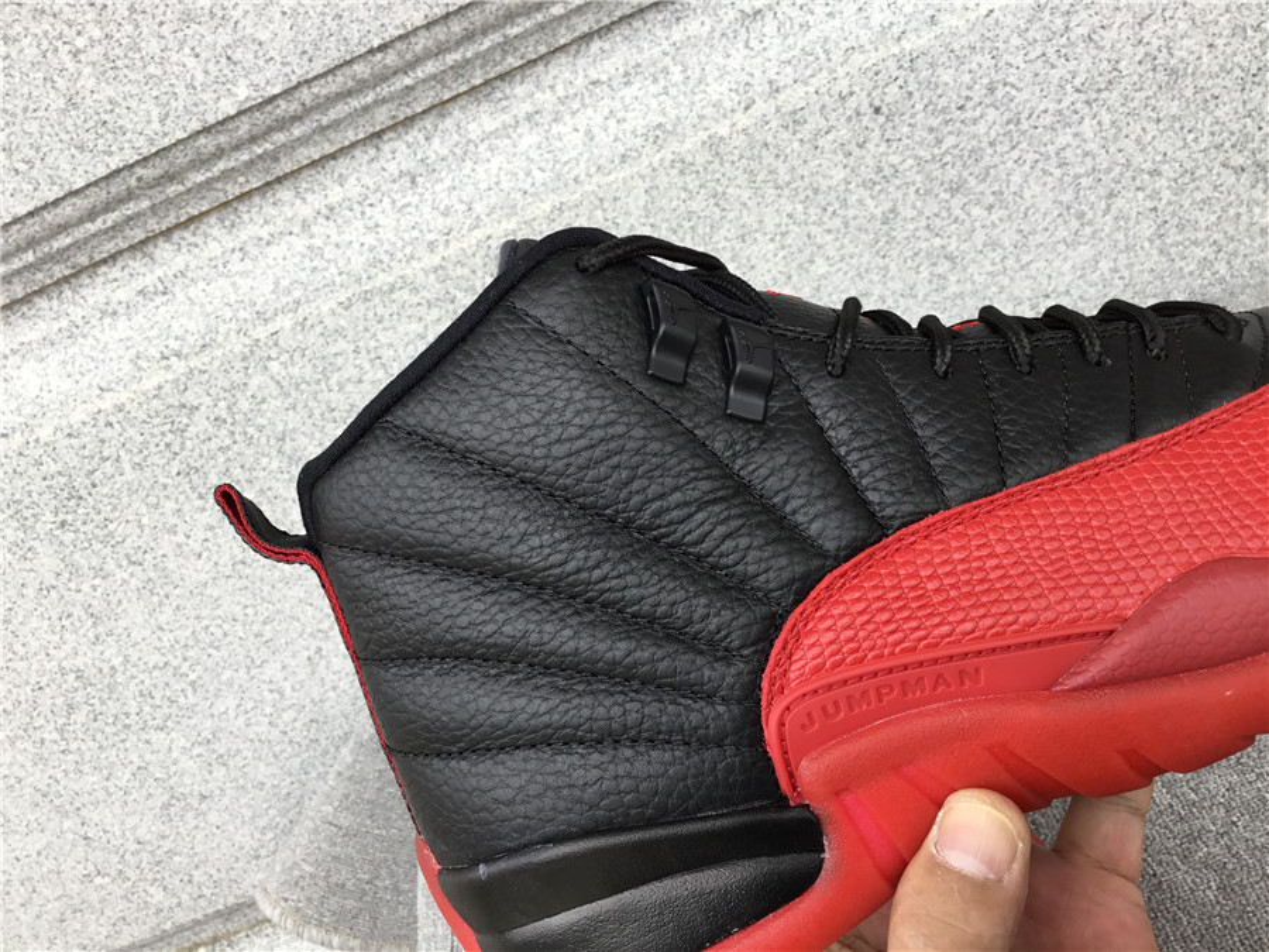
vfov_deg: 45.4
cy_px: 476
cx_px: 634
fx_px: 1136
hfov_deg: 58.4
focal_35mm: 31
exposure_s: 1/123
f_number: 2.4
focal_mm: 3.3
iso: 25
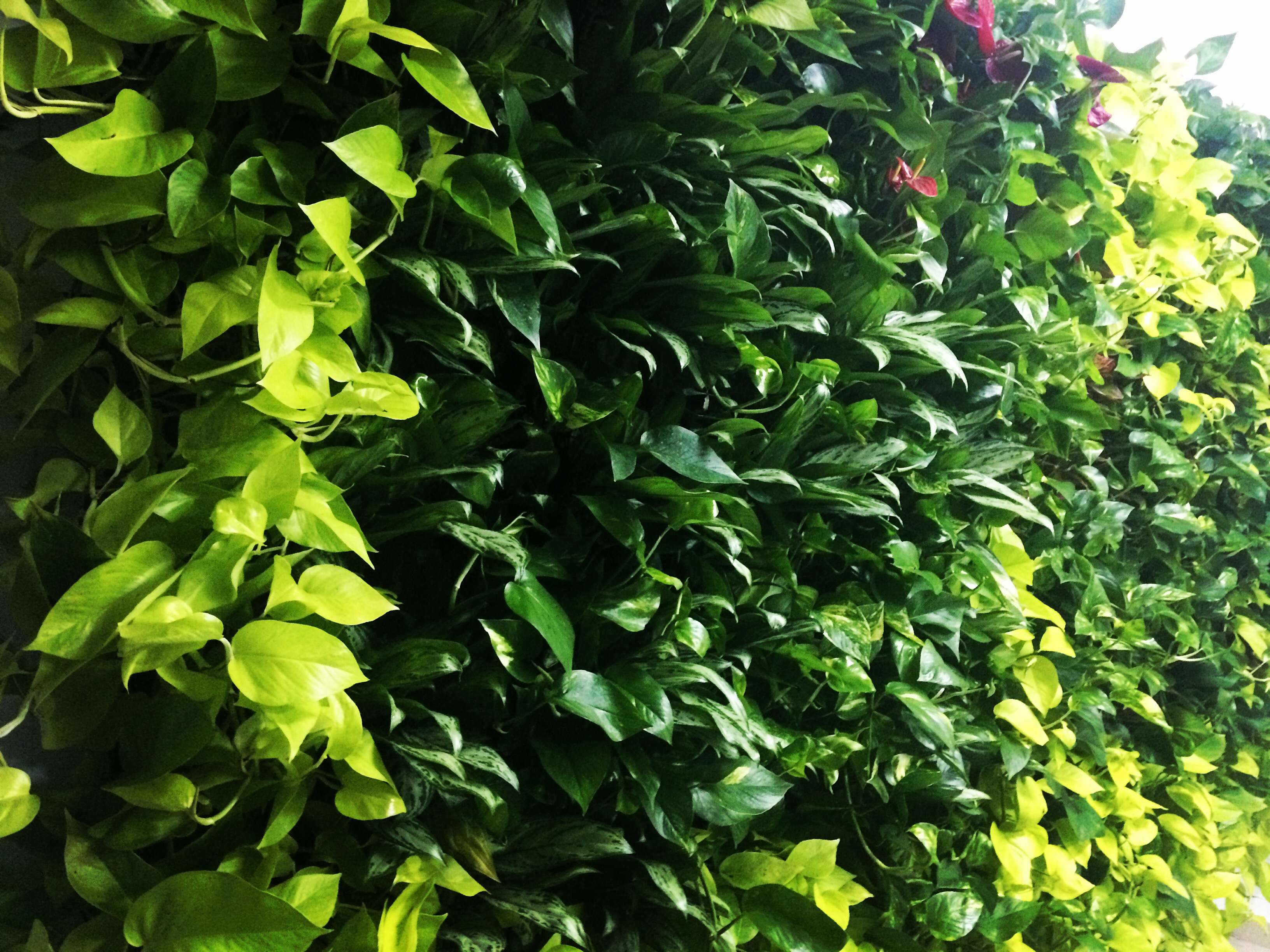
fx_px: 1064
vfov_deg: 48.2
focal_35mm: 29
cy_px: 476
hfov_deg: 61.7
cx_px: 635
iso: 400
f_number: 2.2
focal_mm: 4.15
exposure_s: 1/17
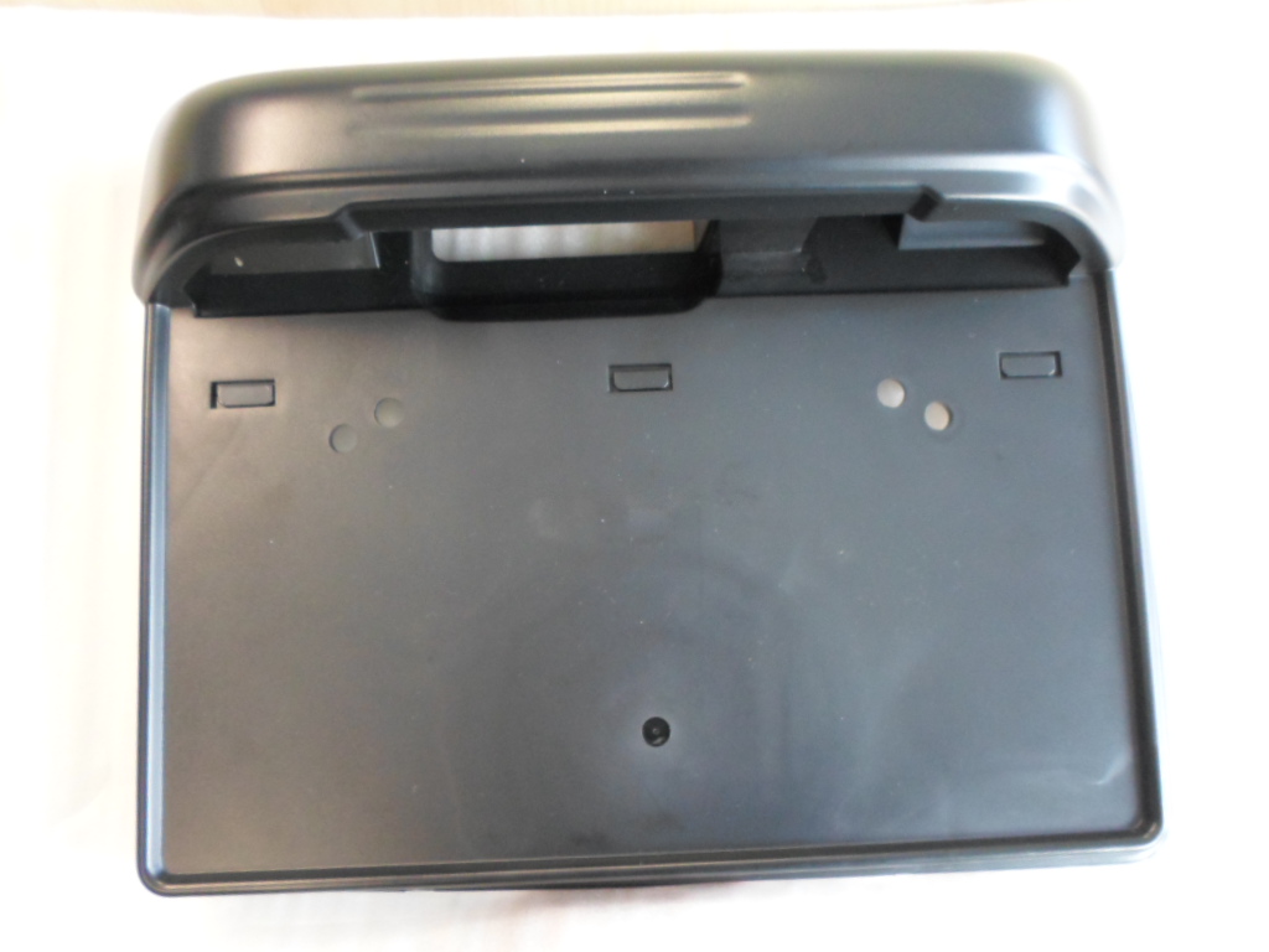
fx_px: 916
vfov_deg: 54.9
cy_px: 476
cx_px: 634
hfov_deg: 69.4
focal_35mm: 25
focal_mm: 4.5
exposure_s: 1/30
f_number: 2.5
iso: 240
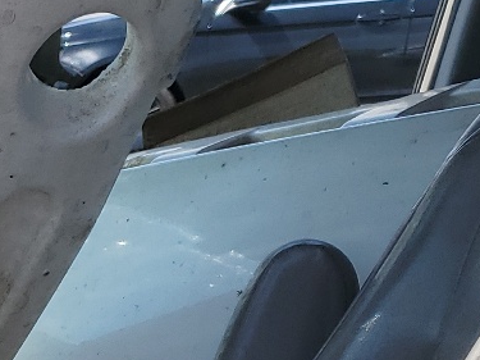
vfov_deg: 12.1
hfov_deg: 16.2
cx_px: -241
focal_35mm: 111
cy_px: 675
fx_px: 1539
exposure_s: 1/2000
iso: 50
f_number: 1.5
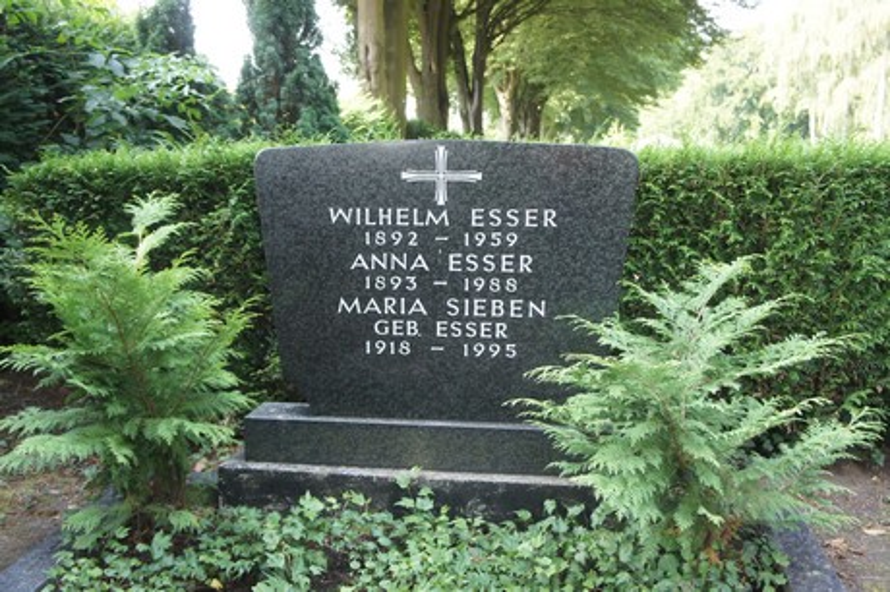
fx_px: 852
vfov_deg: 38.3
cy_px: 296
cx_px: 445
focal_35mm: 34
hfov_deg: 55.1
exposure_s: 1/250
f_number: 4.5
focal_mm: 23
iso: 1000
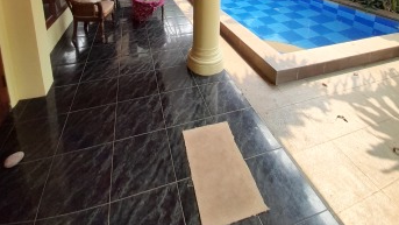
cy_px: -20
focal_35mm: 19
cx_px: 200
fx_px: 201
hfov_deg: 89.6
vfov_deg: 44.9
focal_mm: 1.42
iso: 50
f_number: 2.2
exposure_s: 1/100
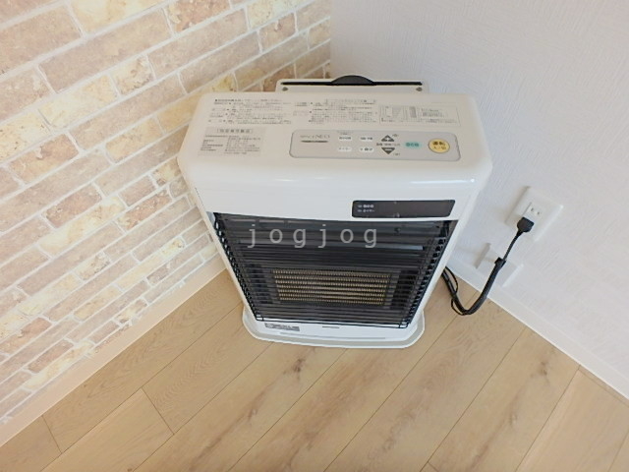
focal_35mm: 21
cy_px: 236
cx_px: 314
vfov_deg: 63.4
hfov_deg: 79.0
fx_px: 382
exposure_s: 1/30
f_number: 3.5
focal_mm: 3.7
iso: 200
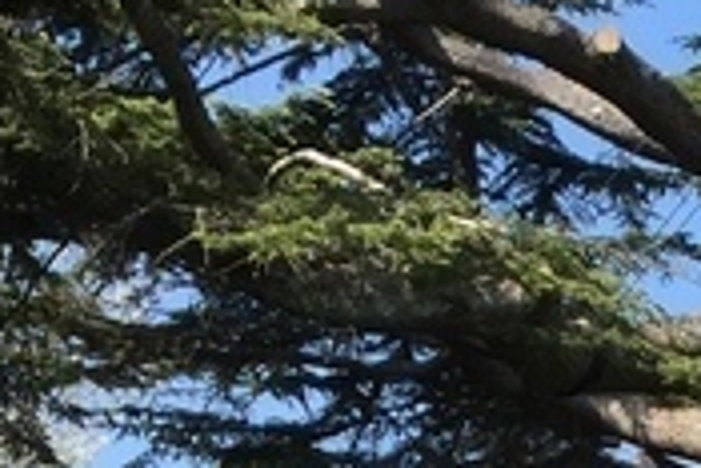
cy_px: 1420
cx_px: 1186
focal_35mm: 176
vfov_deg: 7.0
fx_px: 3430
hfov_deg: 11.0
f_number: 2.2
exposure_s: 1/1276
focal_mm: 4.15
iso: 32
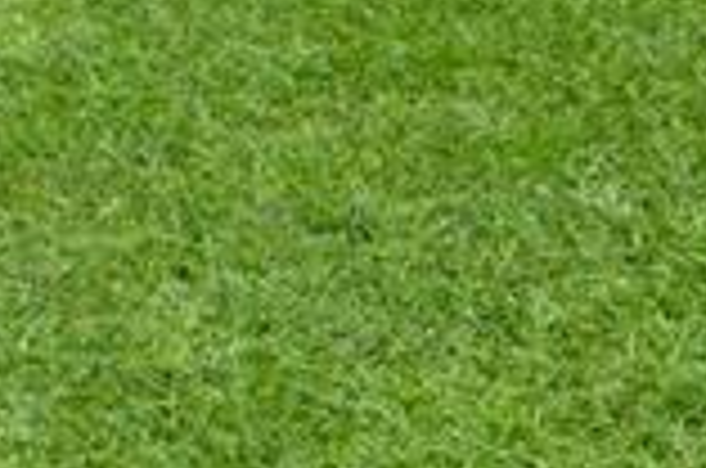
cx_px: 1628
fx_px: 2172
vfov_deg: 9.3
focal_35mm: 111
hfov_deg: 13.9
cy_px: -1012
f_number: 9
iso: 800
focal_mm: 17
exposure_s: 1/200
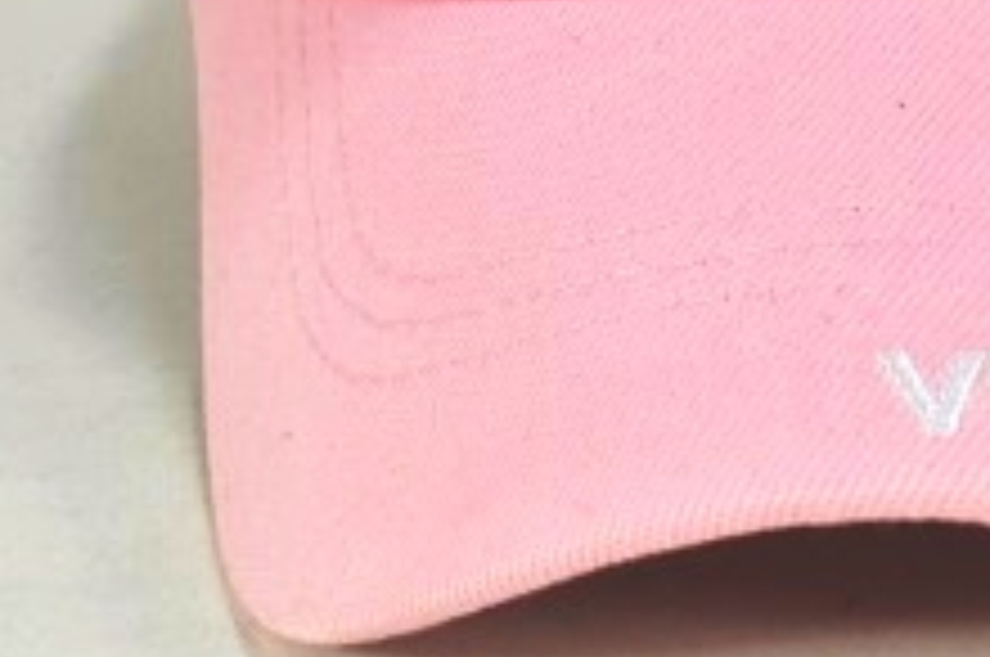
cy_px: -189
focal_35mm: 123
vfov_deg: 10.9
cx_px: 855
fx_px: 3378
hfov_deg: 16.5
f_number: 8
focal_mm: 28
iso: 200
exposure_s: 1/250
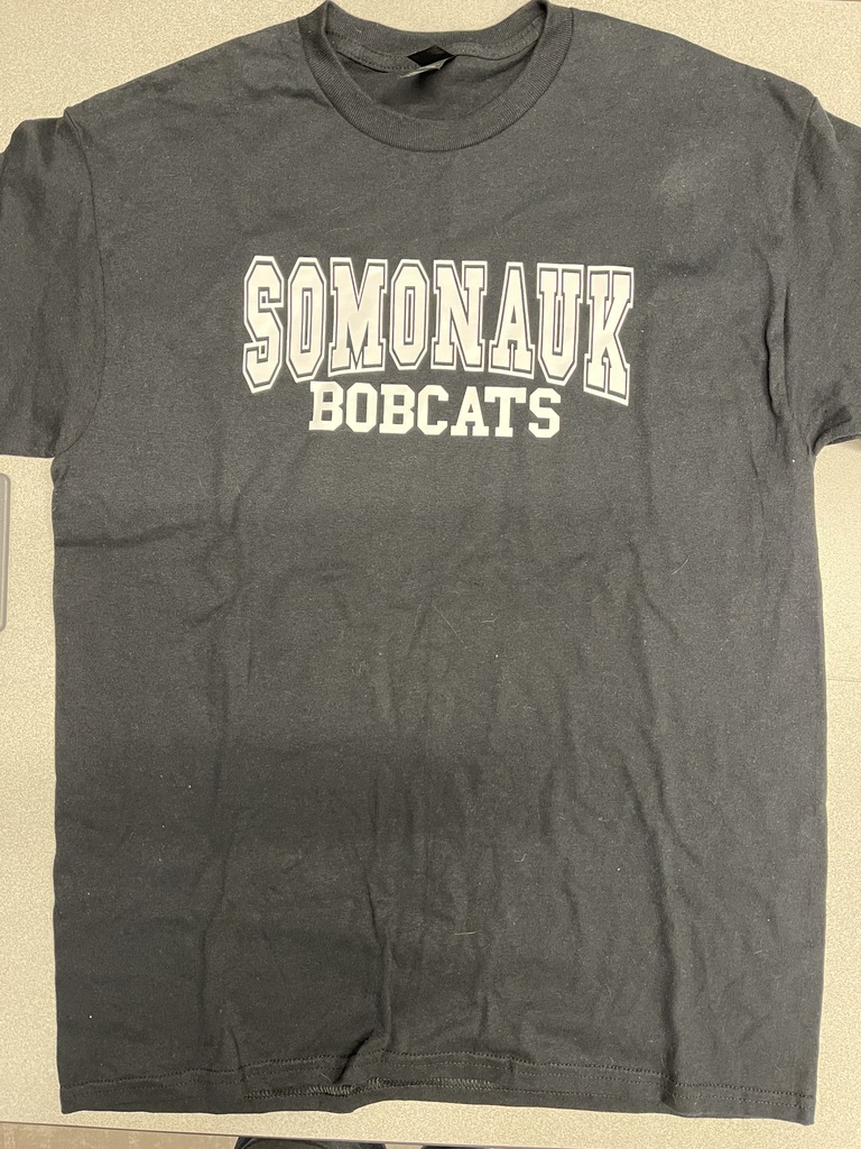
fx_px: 829
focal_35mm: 25
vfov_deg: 69.4
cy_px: 574
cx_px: 430
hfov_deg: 54.9
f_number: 1.6
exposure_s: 1/51
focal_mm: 5.1
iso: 500
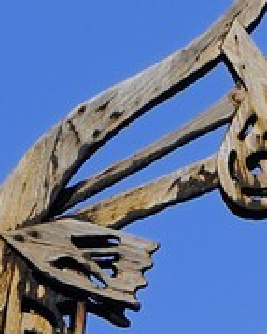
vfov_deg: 1.3
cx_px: 581
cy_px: 978
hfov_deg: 1.1
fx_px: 14473
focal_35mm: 1464
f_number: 10
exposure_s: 1/320
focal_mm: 175
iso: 200
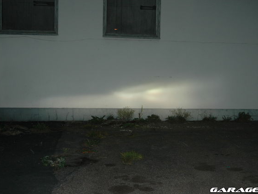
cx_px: 142
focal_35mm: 58
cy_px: 97
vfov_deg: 25.4
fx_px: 429
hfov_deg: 33.4
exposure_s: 1/60
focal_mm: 35
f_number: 4.8
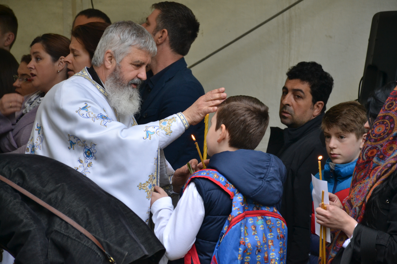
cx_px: 198
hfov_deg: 9.8
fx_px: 2316
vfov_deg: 6.5
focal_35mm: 210
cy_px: 132
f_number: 5.6
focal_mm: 140
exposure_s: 1/160
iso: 800
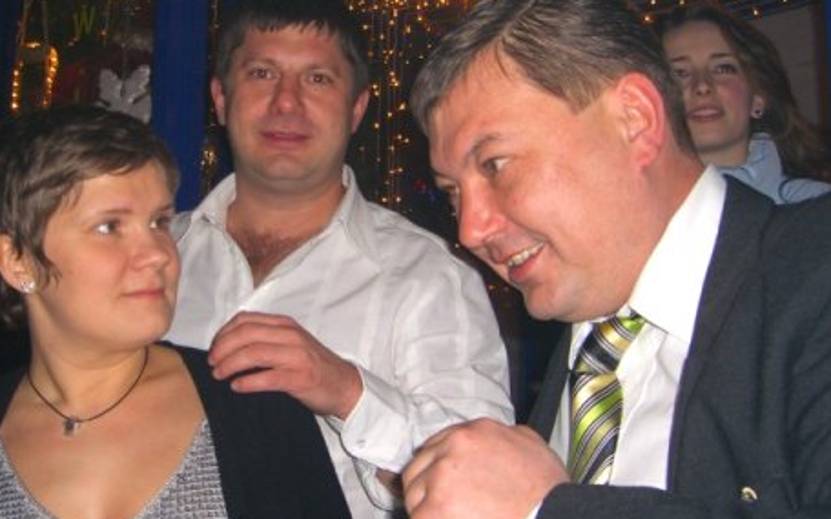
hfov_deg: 37.9
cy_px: 255
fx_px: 1200
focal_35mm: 53
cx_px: 303
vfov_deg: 24.4
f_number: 2.8
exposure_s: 1/60
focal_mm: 7.9
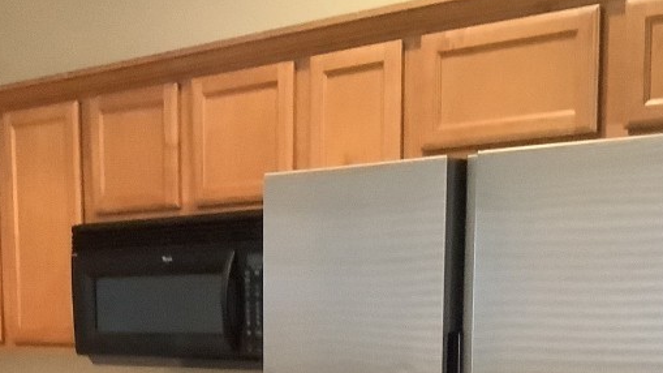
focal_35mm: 68
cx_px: 109
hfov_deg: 30.1
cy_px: 447
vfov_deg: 16.9
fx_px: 1195
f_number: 2.4
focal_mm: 3.3
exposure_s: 1/30
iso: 640
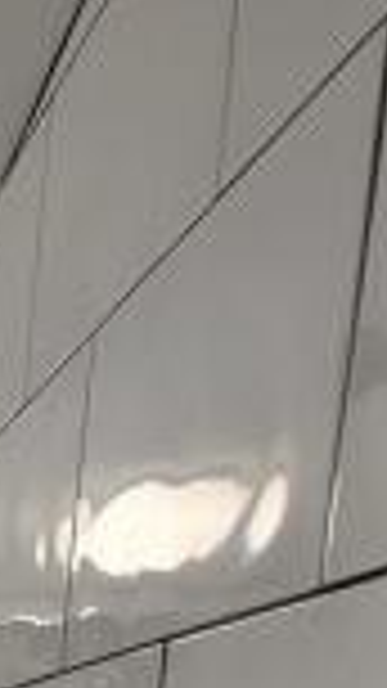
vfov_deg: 29.3
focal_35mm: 54
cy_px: 942
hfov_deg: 12.8
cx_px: -668
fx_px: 986
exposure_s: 1/50
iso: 64
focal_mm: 1.74
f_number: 2.2
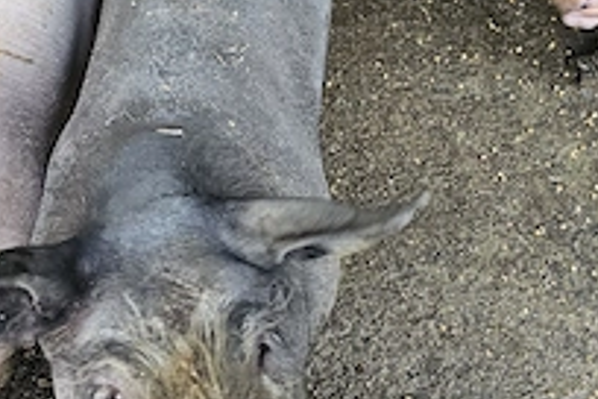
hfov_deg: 41.8
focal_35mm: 47
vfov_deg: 28.0
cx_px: 258
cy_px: 73
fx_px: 781
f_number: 1.7
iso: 100
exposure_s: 1/101
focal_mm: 6.3
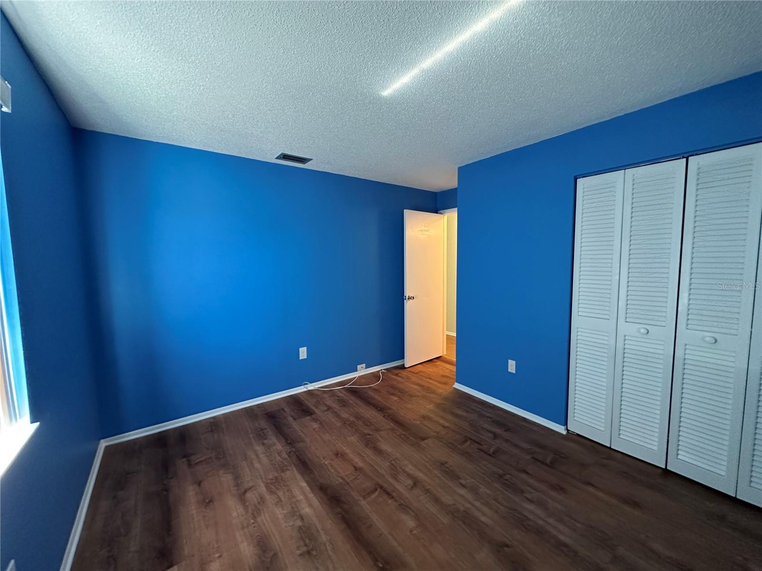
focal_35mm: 14
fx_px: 308
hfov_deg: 102.1
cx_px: 381
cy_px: 286
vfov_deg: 85.7
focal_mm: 2.22
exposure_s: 1/60
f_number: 2.2
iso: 640
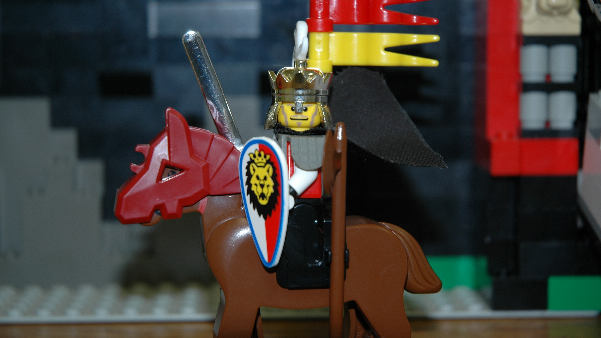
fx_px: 1753
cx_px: 301
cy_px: 157
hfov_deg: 19.5
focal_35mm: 110
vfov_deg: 11.0
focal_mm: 70
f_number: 4.5
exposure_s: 1/60
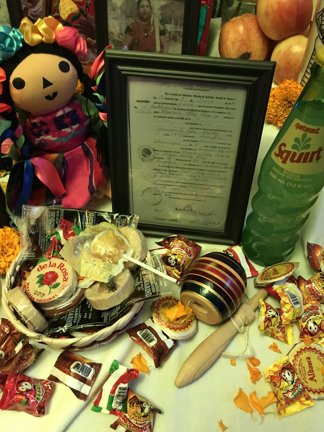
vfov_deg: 63.4
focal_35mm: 28
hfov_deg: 49.7
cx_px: 162
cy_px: 216
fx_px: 349
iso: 100
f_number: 1.8
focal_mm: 3.99
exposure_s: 1/11
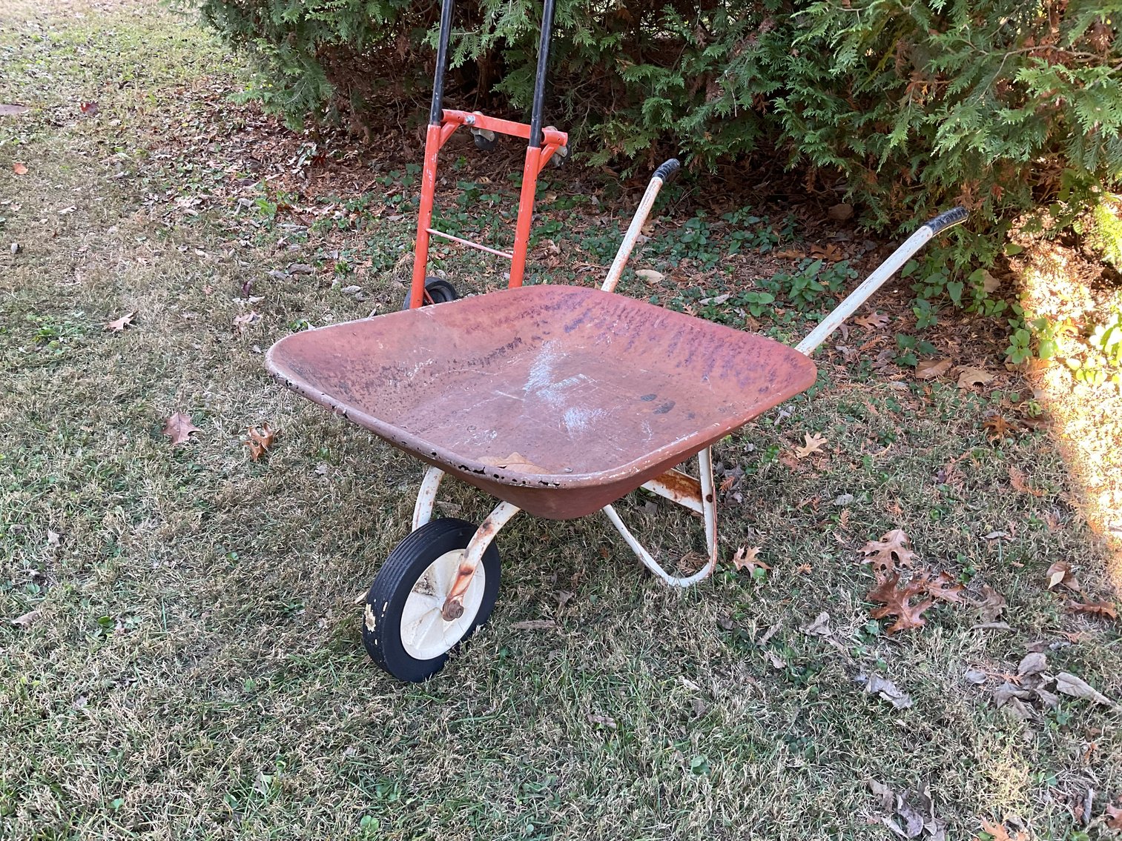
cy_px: 420
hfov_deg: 61.7
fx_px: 940
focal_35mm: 29
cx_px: 561
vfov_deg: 48.2
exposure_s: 1/100
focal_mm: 3
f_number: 1.8
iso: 50
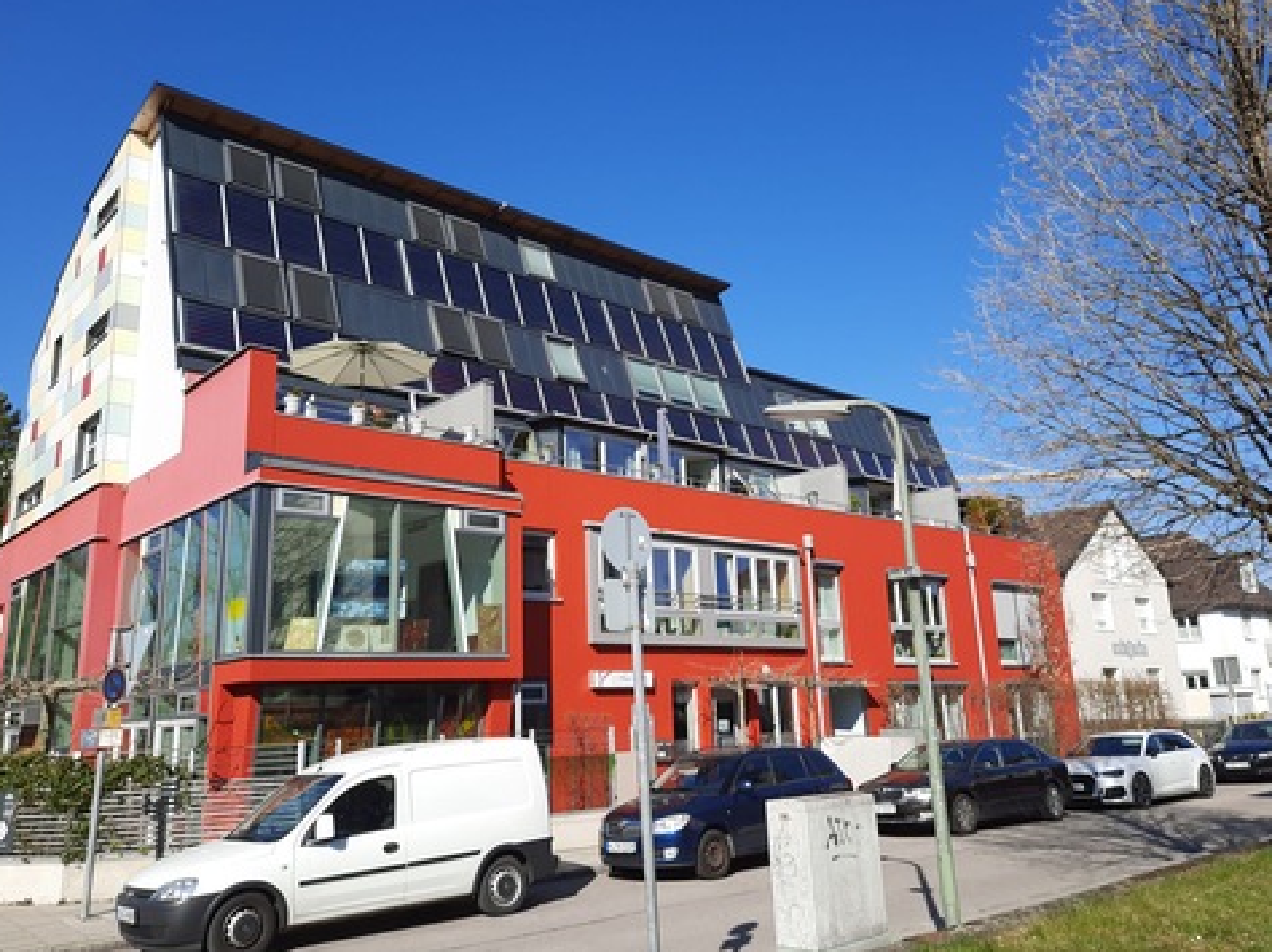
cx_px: 613
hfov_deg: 63.5
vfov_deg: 49.7
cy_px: 475
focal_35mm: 28
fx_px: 1028
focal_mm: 4.6
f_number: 2
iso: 32
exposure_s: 1/980
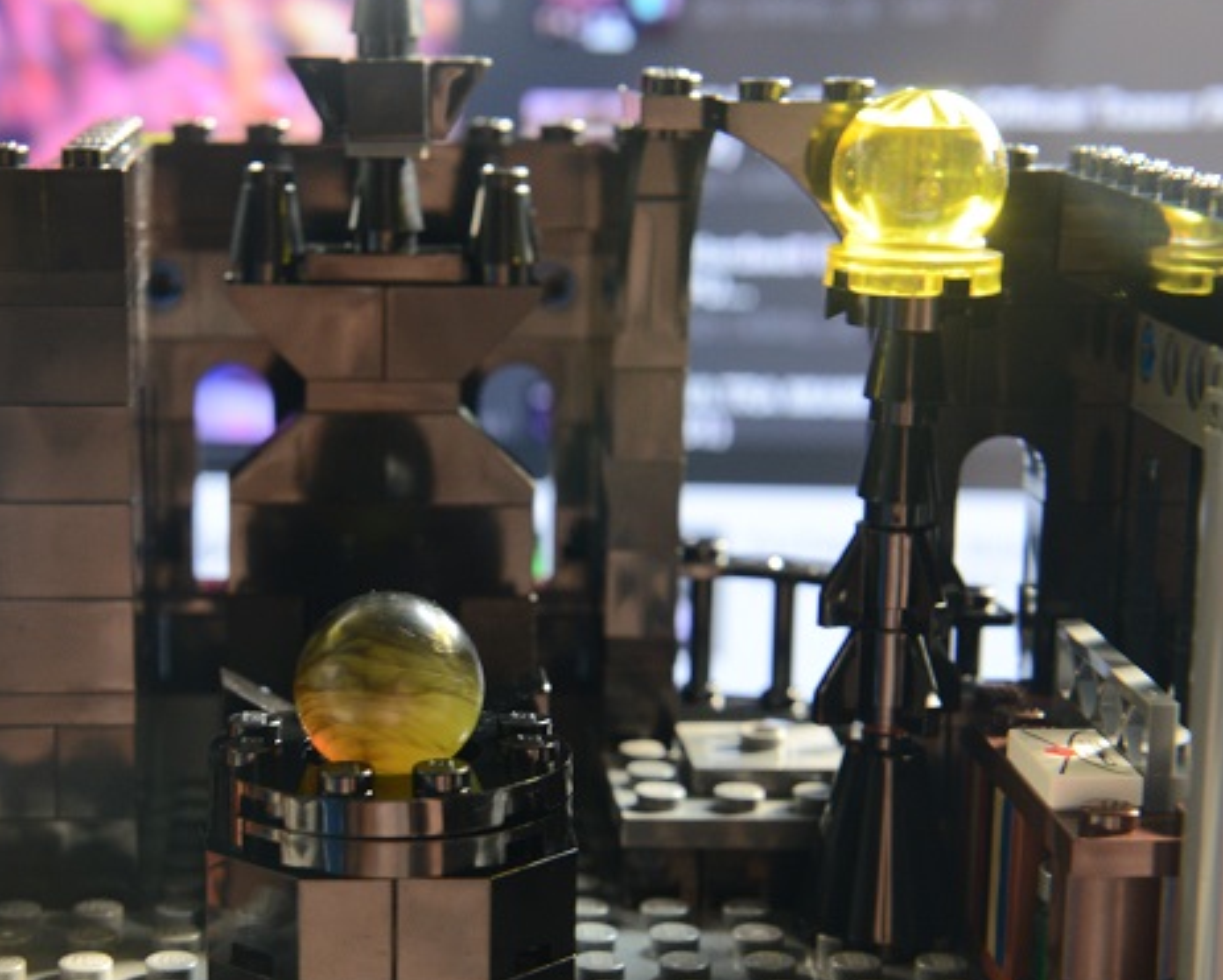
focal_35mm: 81
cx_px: 399
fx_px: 2934
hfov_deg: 23.4
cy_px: 625
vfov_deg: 18.9
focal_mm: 50
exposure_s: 1/20
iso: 1000
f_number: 9
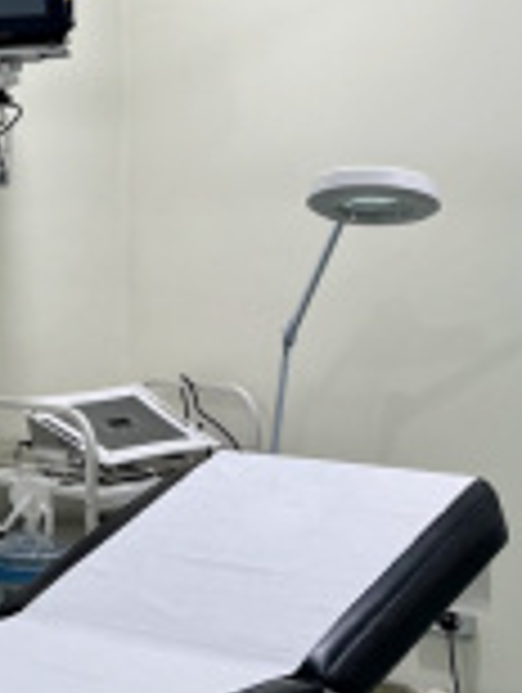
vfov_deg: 21.7
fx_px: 1805
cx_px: -4
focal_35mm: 90
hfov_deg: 16.1
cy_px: 277
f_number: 1.5
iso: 64
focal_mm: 5.7
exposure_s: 1/121
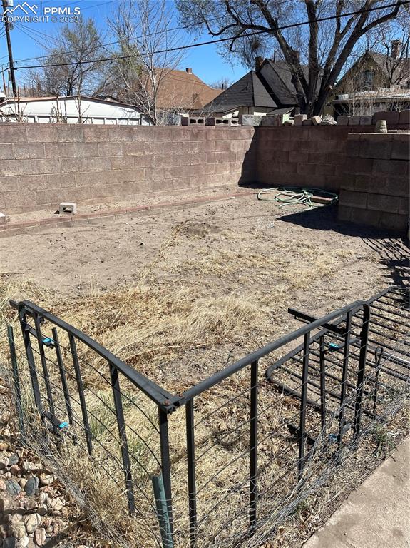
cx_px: 205
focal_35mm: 26
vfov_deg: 67.3
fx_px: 411
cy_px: 274
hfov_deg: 53.0
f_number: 1.6
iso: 32
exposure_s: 1/4049
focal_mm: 5.1
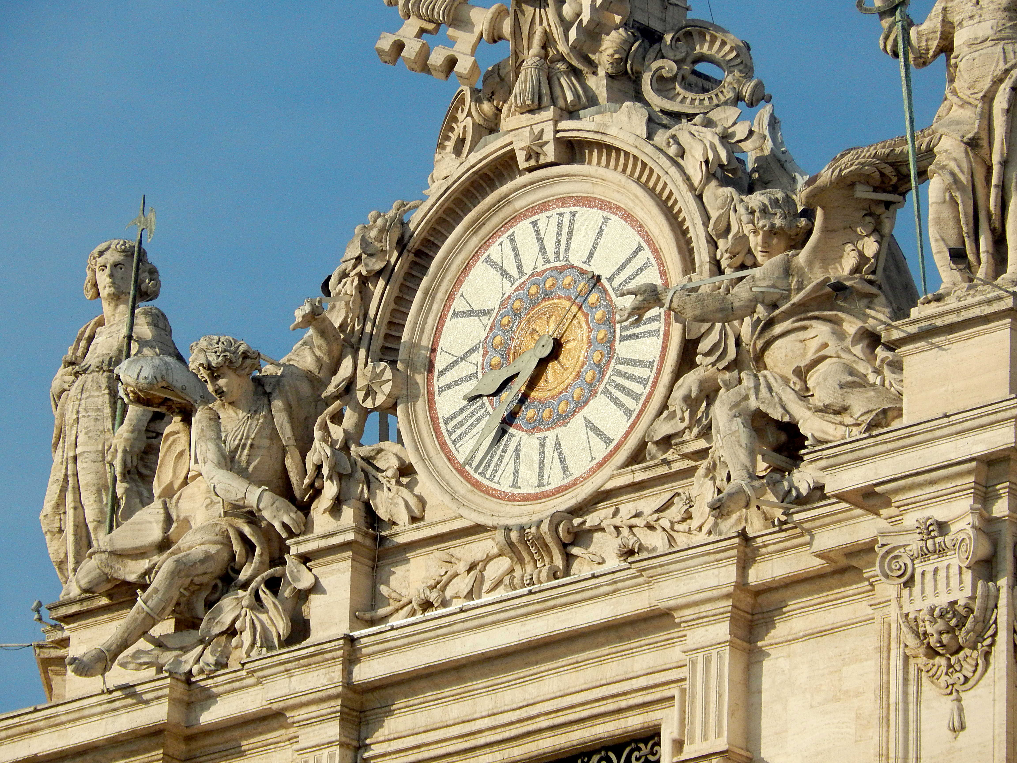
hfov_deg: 4.6
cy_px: 382
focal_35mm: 430
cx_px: 508
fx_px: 12633
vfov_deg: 3.5
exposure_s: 1/400
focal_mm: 76.4
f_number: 11.5
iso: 200
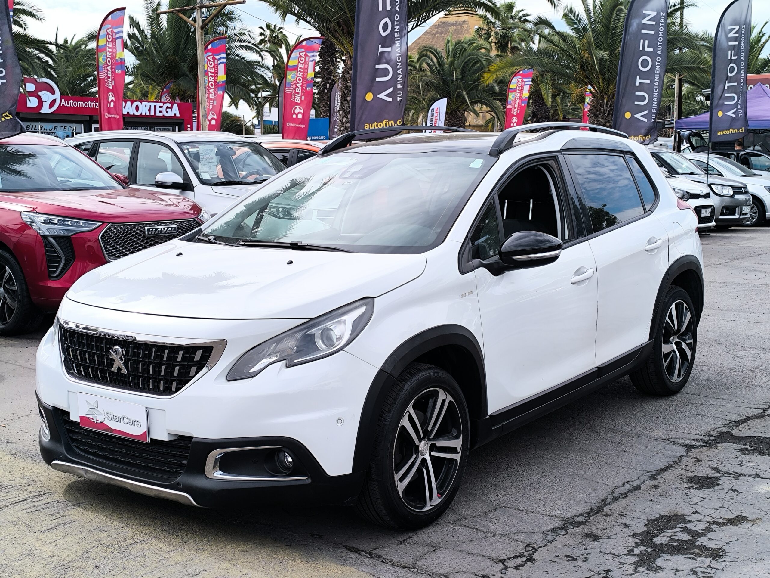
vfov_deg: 31.5
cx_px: 385
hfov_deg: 41.2
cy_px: 289
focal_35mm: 46
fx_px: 1023
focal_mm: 6.14
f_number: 1.65
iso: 50
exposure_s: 1/800
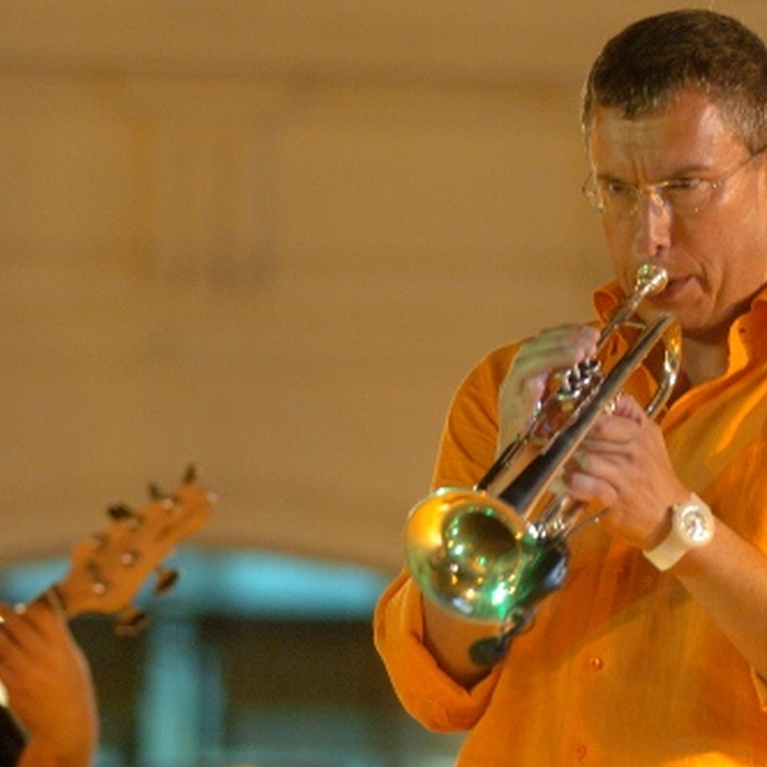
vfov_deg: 6.7
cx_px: 504
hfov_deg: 6.7
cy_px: 384
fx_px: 6509
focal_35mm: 260
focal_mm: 135
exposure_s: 1/30
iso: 1000
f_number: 2.8
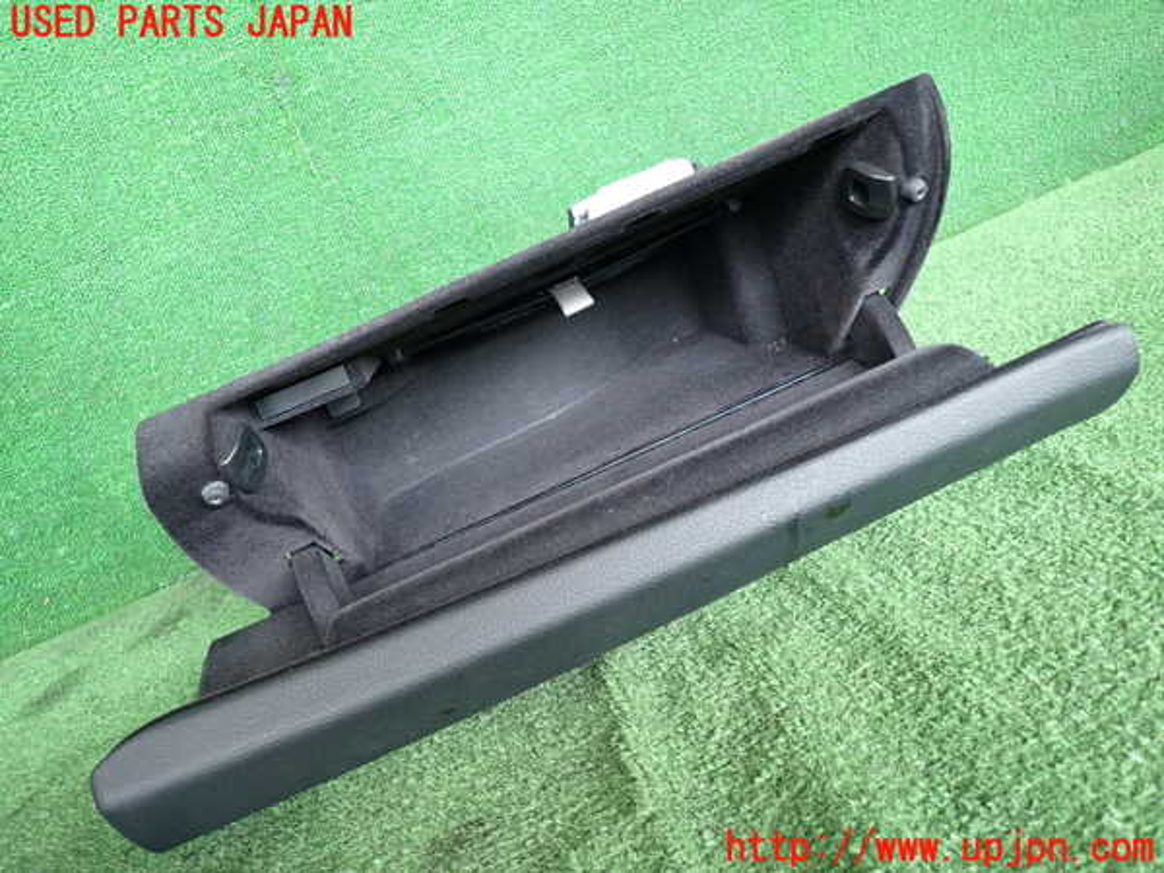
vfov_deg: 54.9
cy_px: 436
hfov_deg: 69.4
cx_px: 582
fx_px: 841
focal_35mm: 25
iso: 250
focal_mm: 4.5
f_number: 2
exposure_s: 1/125
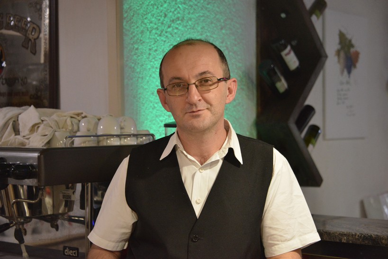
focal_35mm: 72
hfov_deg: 28.1
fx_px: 776
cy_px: 130
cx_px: 194
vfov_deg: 18.9
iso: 5000
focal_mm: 72
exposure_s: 1/60
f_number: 5
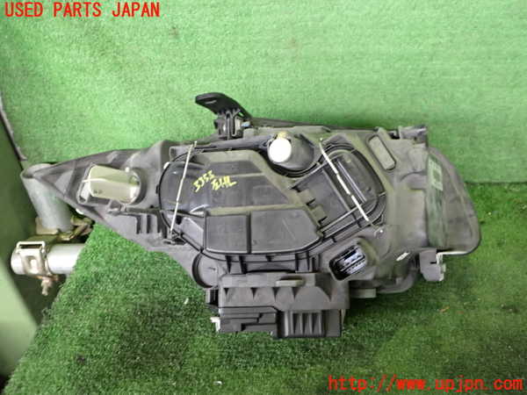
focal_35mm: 30
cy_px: 198
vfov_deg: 46.8
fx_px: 457
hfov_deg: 60.0
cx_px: 264
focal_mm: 5.4
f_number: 2.3
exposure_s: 1/30
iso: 320
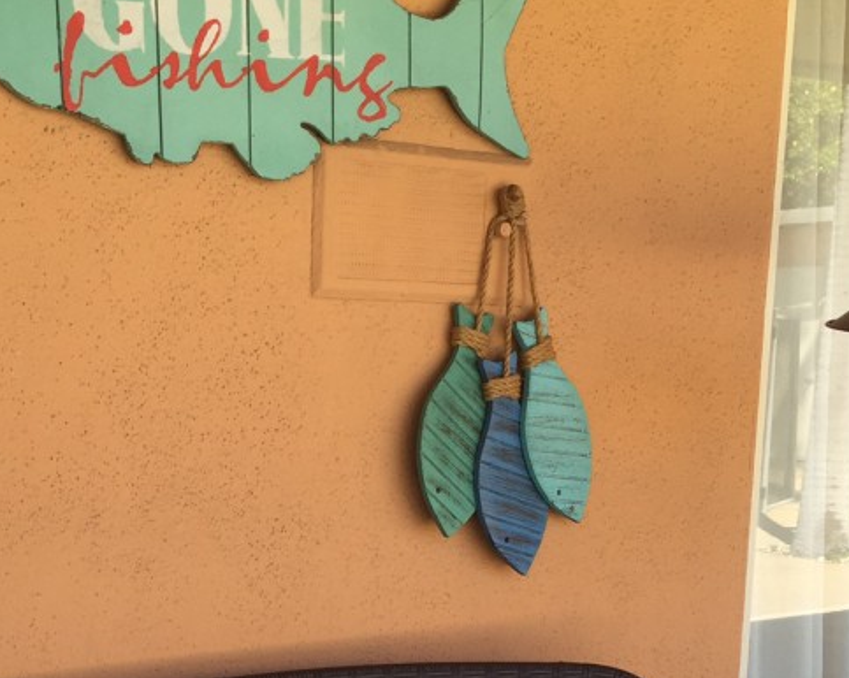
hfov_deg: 31.4
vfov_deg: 24.5
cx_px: 337
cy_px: 643
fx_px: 1507
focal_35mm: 60
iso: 32
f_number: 2.2
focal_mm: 4.15
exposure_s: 1/255
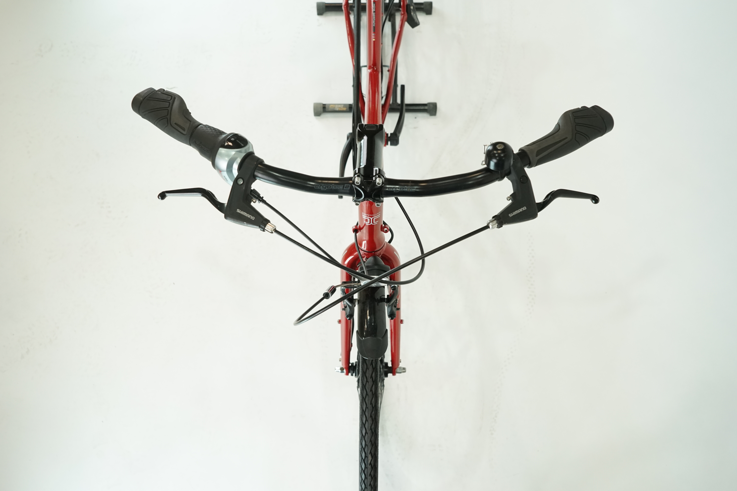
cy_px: 246
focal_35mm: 28
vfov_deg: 46.4
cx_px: 368
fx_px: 573
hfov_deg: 65.5
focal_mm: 28
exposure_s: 1/200
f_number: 6.3
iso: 1600
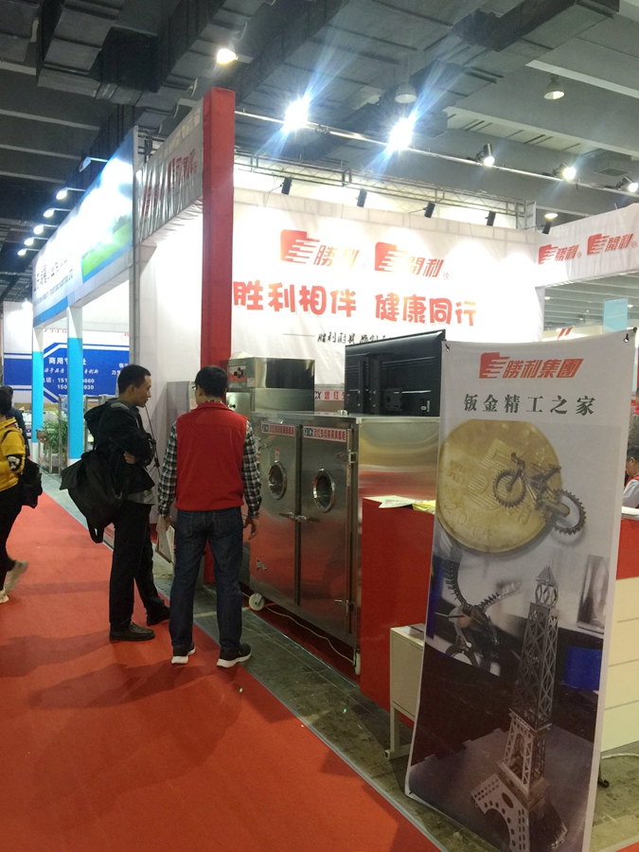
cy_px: 426
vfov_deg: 61.7
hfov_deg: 48.2
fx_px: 714
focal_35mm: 29
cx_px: 320
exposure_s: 1/17
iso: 80
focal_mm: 4.15
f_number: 2.2
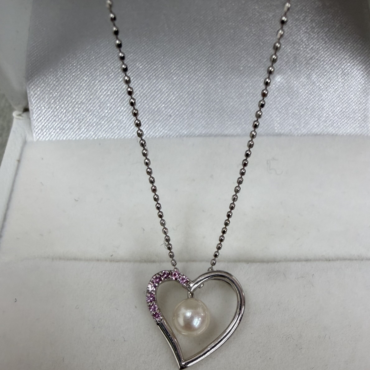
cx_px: 198
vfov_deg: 45.8
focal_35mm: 36
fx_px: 435
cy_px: 224
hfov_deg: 46.0
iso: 125
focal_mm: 2.22
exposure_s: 1/120
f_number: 2.2
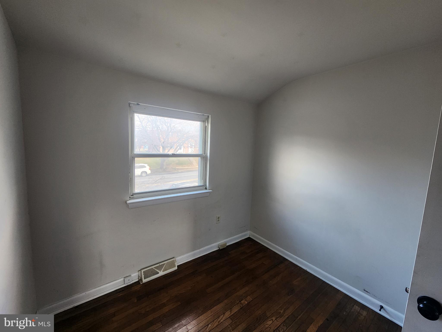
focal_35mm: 13
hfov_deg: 106.2
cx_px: 221
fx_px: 166
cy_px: 166
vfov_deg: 89.9
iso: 320
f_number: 2.2
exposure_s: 1/60
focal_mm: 2.2
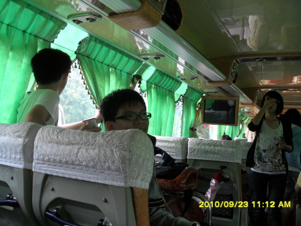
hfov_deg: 52.6
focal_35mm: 35
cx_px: 150
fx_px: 304
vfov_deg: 40.7
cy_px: 113
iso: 100
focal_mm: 6.2
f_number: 2.8
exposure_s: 1/60
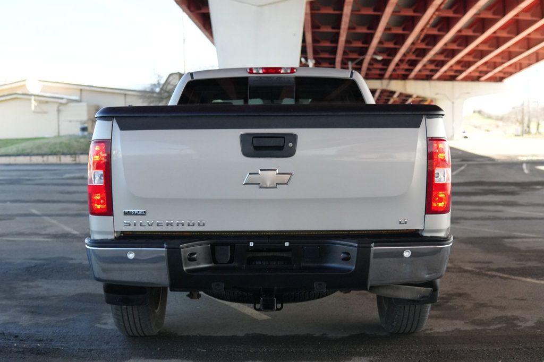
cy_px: 181
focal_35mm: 45
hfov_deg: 43.6
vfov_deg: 29.8
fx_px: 680
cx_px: 272
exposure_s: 1/160
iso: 1600
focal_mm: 30
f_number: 2.5
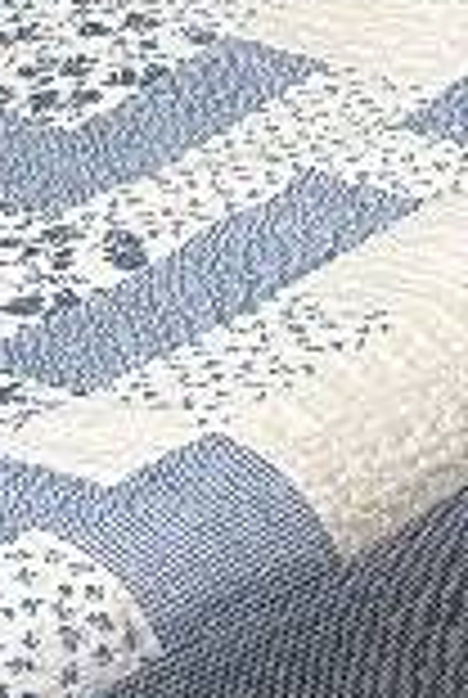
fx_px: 2873
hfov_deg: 8.9
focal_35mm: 148
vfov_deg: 12.7
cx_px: 873
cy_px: -543
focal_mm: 5.96
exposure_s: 1/60
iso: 500
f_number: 1.6
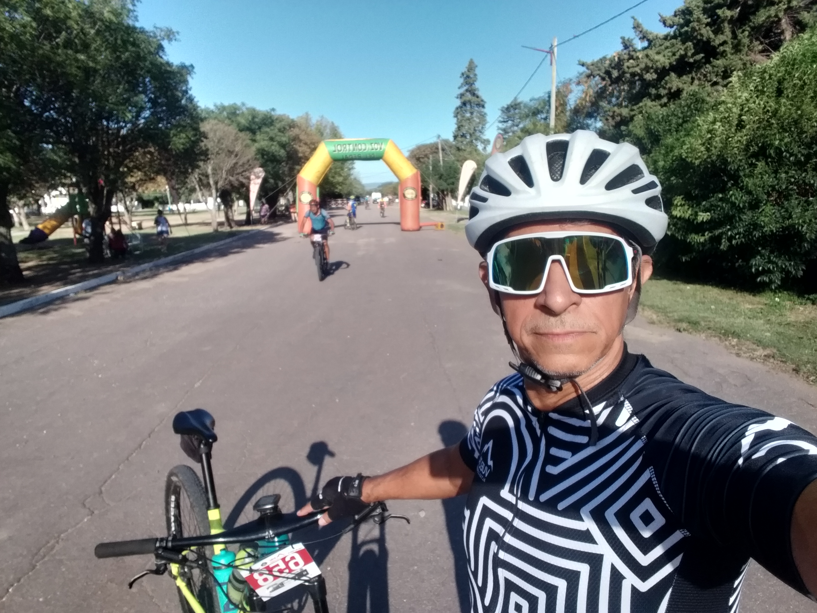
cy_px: 306
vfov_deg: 51.4
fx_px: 637
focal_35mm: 27
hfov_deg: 65.3
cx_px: 408
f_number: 1.9
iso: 40
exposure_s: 1/3614
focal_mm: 2.53
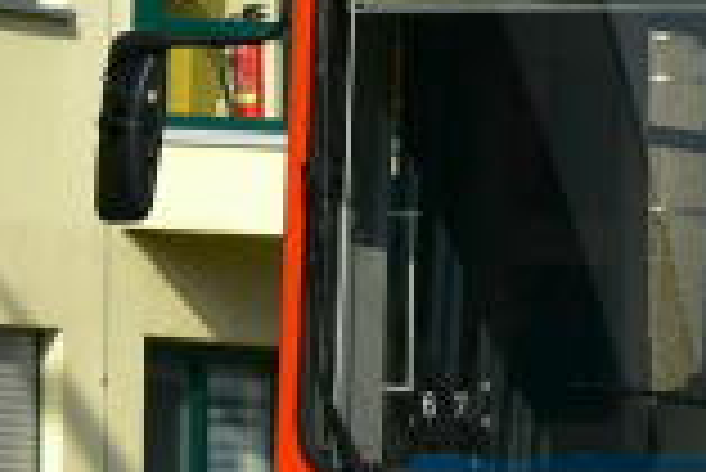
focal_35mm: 318
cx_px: 1340
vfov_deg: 4.3
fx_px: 6242
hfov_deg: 6.3
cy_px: 324
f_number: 7.1
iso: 250
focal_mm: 50
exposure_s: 1/1250
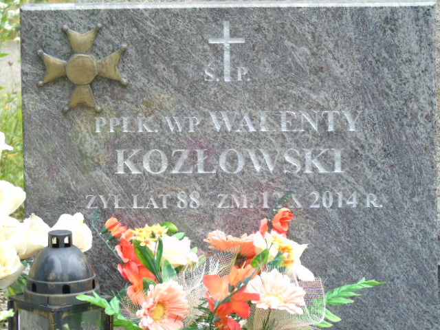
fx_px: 2695
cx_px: 220
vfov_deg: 7.0
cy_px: 165
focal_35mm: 212
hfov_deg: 9.3
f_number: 4.7
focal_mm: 38
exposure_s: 1/125
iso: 250
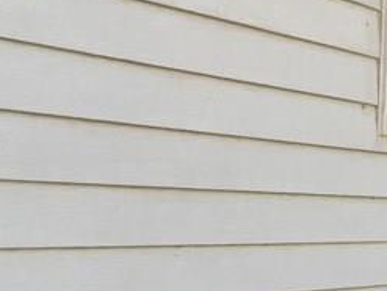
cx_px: 224
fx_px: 1344
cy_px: 455
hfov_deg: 16.4
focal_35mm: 120
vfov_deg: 11.8
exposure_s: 1/368
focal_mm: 4.15
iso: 25
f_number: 2.2
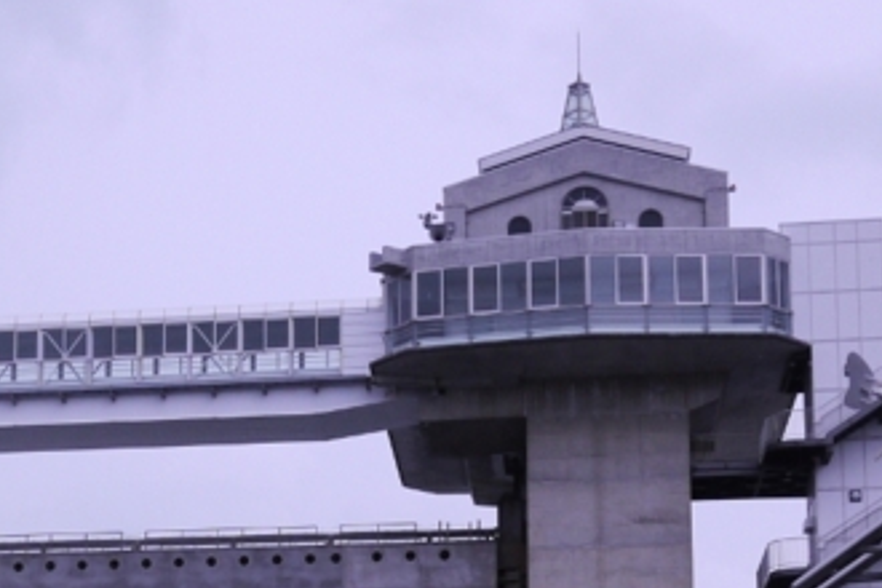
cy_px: 740
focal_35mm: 101
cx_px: 107
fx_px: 2474
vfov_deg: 13.1
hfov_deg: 19.9
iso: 400
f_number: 5.6
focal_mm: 20
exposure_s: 1/250
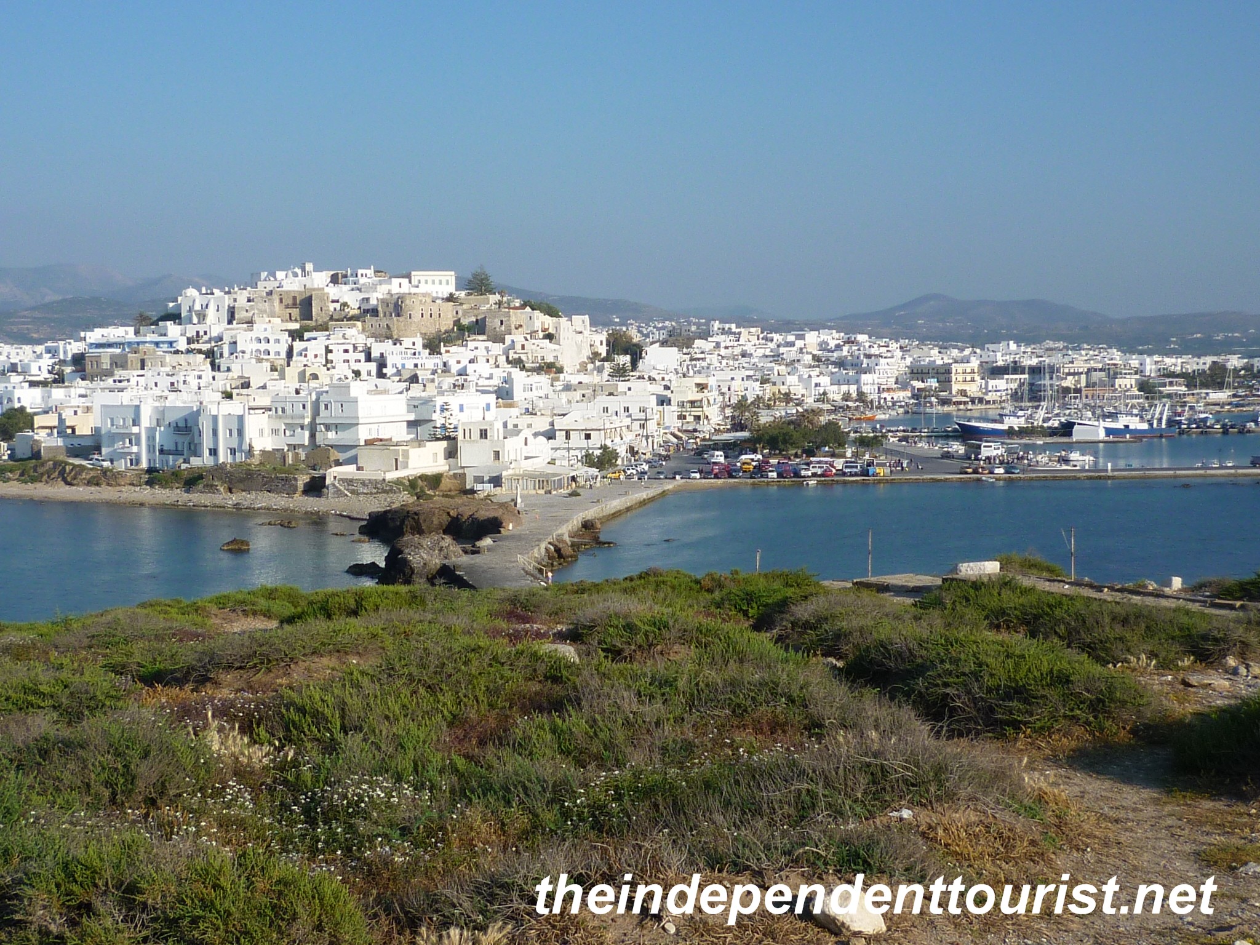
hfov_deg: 38.2
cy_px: 472
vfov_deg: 29.1
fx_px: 1820
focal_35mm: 50
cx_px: 630
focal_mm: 5.2
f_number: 4
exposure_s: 1/640
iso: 80
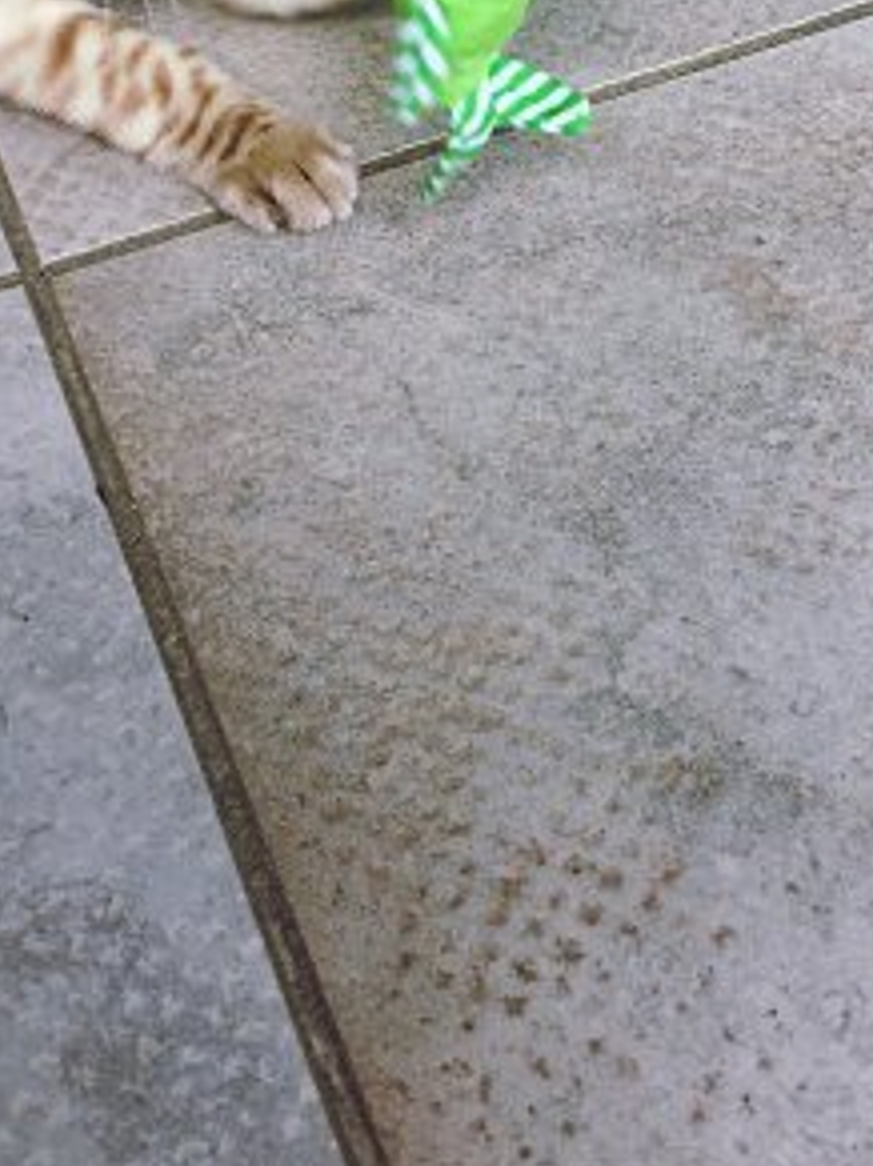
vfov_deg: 30.6
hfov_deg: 23.9
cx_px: 559
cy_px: 168
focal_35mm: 61
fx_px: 2053
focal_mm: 4.15
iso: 32
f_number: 2.2
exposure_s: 1/100
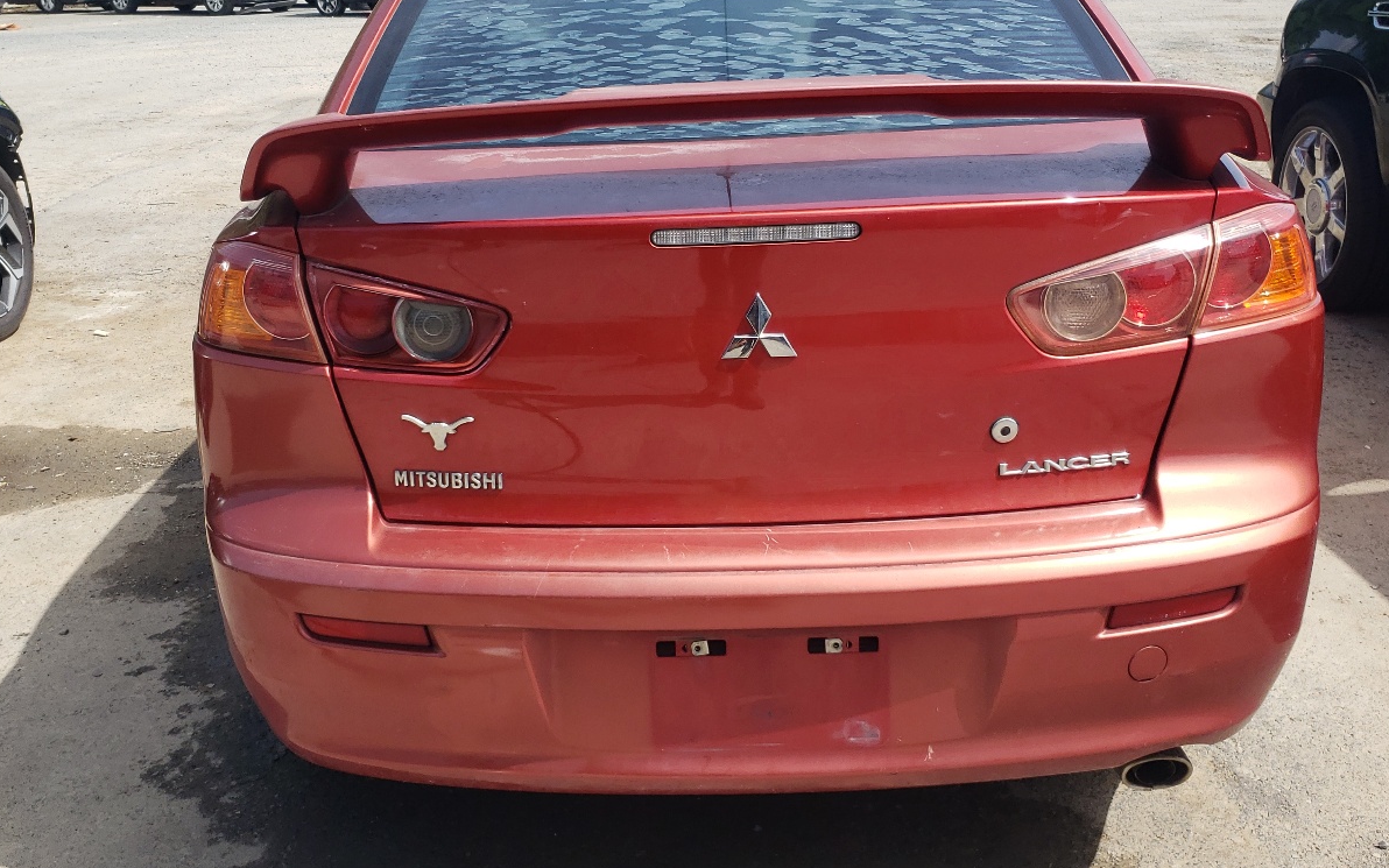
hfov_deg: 52.7
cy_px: 352
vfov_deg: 34.3
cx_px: 684
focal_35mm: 37
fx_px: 1401
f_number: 1.5
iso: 50
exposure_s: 1/2000
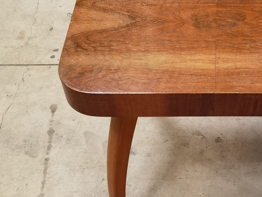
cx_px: 216
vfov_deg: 21.6
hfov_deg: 27.9
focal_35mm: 68
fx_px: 515
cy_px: 69
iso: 320
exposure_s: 1/33.3
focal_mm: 6.71
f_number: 1.9
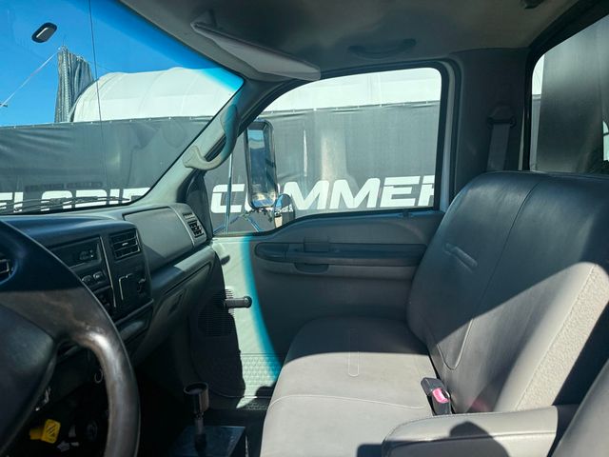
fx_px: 422
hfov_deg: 71.6
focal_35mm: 24
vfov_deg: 56.8
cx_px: 304
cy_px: 228
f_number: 1.78
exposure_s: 1/3584
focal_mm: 6.76
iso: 100
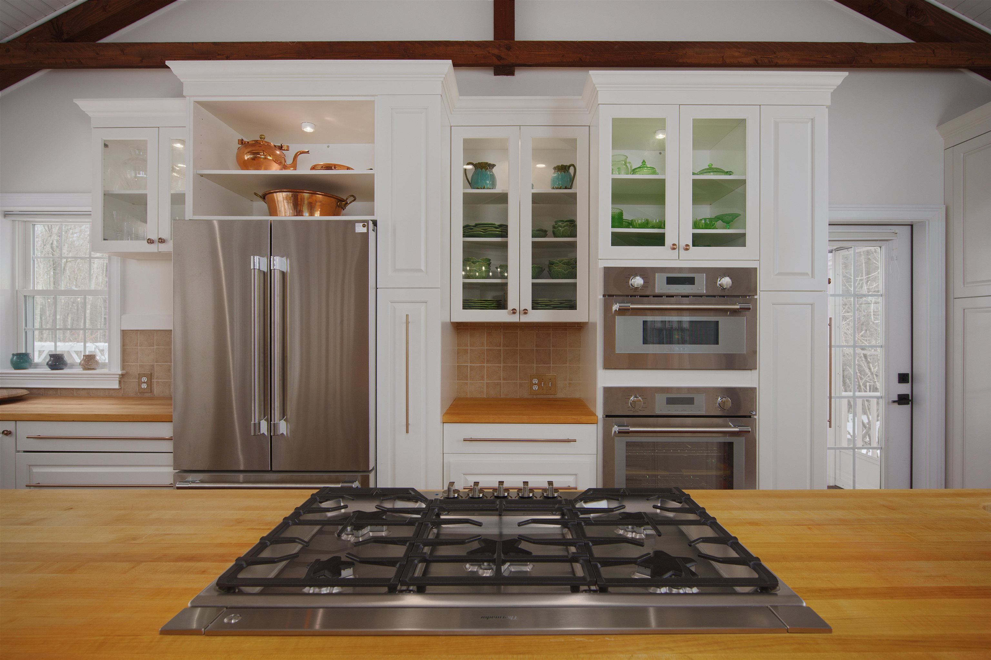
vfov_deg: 65.9
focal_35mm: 18
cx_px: 496
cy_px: 330
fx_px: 509
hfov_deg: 88.5
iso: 400
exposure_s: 1/10
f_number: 7.1
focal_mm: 18.5
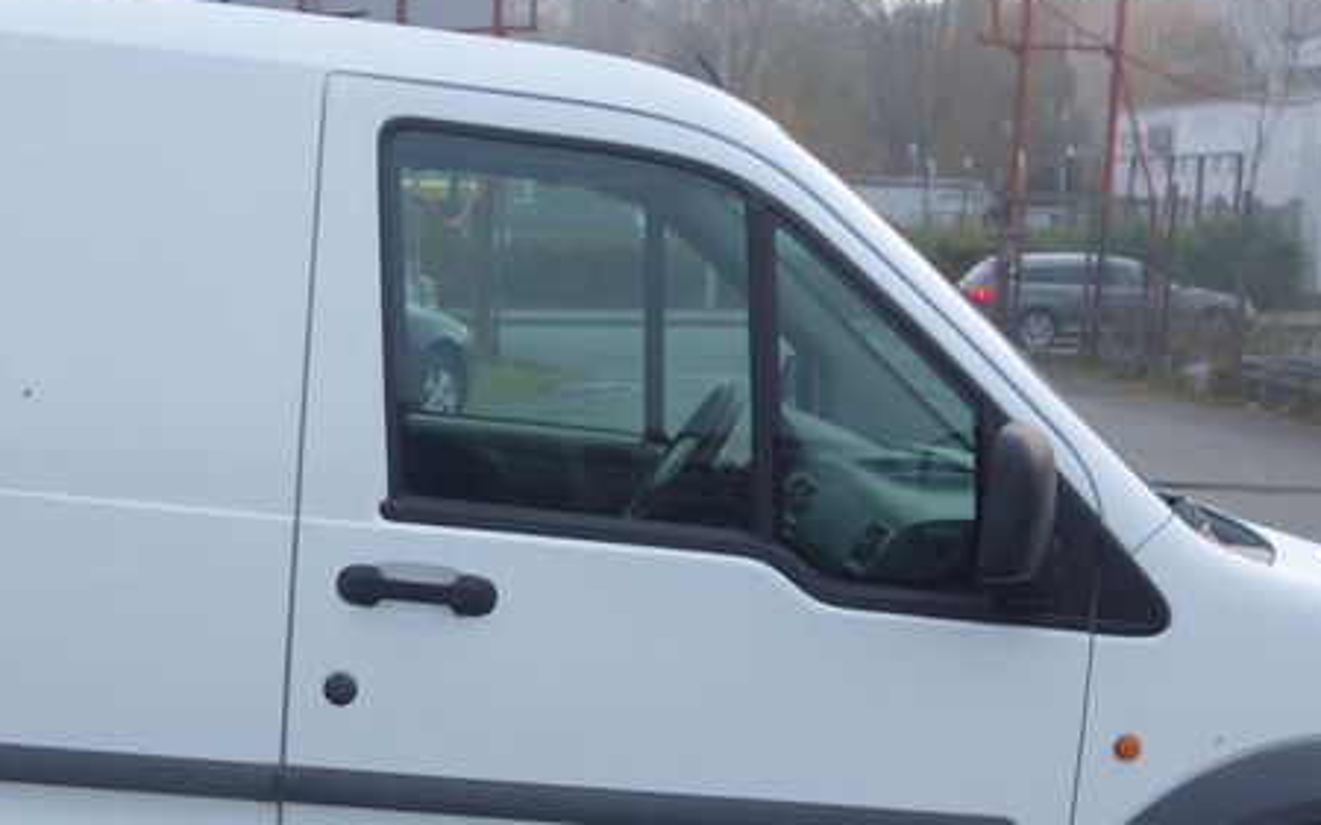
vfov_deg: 19.9
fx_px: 2340
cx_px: 396
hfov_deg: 31.2
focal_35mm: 65
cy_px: 606
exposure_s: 1/100
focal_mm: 10.4
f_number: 2.2
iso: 125
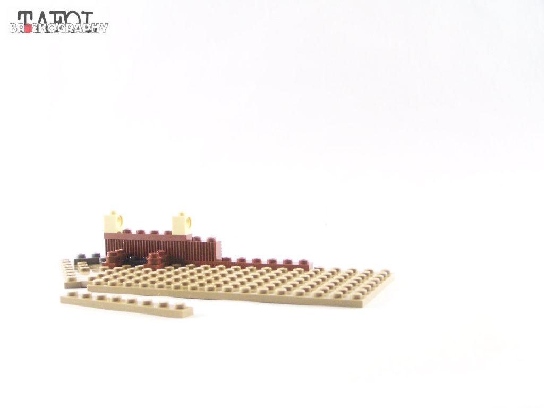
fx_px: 880
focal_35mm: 56
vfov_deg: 26.1
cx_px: 272
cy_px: 204
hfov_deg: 34.3
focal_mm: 9.3
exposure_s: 1/45
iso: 400
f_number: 3.1
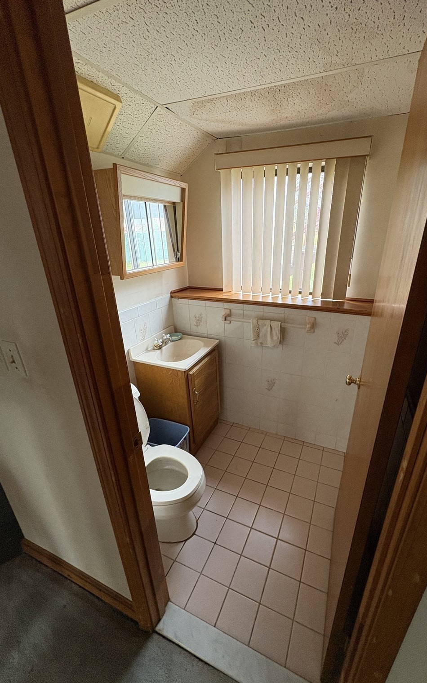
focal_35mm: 15
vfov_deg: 101.5
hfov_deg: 74.5
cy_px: 342
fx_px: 279
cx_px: 237
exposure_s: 1/71
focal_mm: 2.22
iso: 250
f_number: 2.2
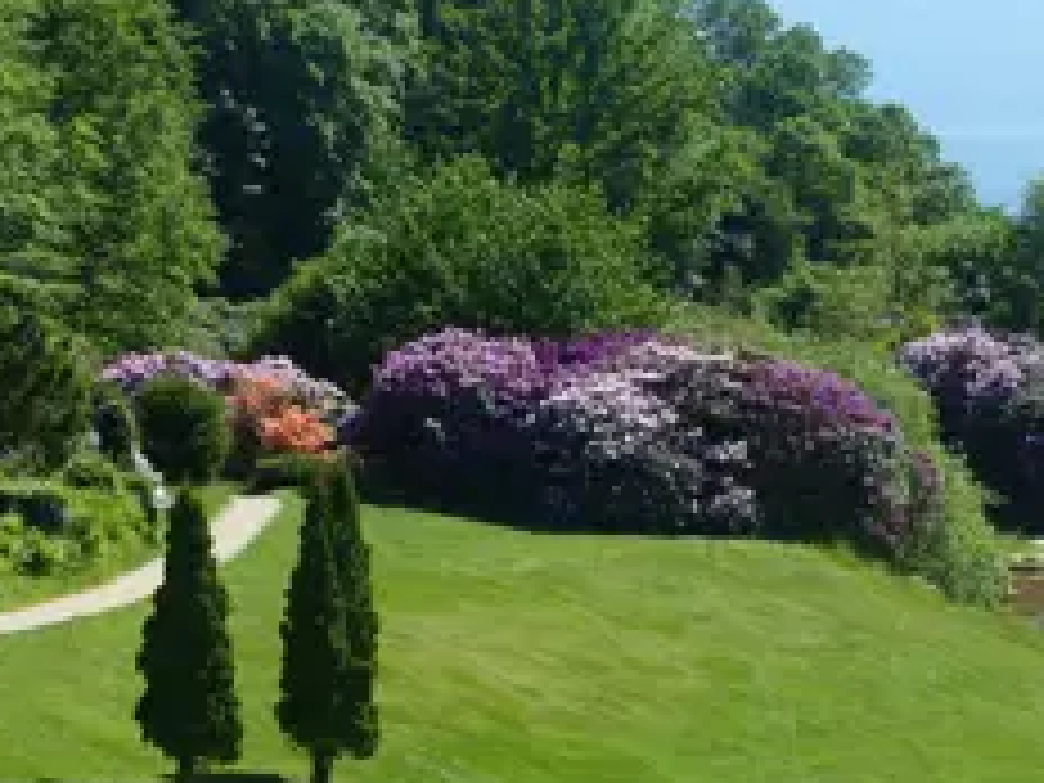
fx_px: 4735
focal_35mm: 157
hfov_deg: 12.5
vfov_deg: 9.4
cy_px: 225
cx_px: 801
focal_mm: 16.4
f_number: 4
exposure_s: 1/500
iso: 100
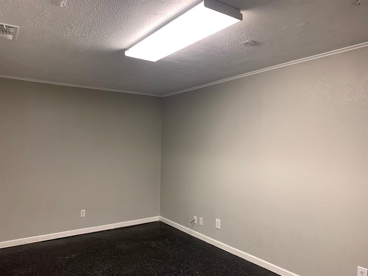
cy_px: 138
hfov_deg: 67.3
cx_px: 184
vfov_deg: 53.1
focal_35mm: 26
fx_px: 276
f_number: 1.8
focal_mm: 4.25
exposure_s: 1/60
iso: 125
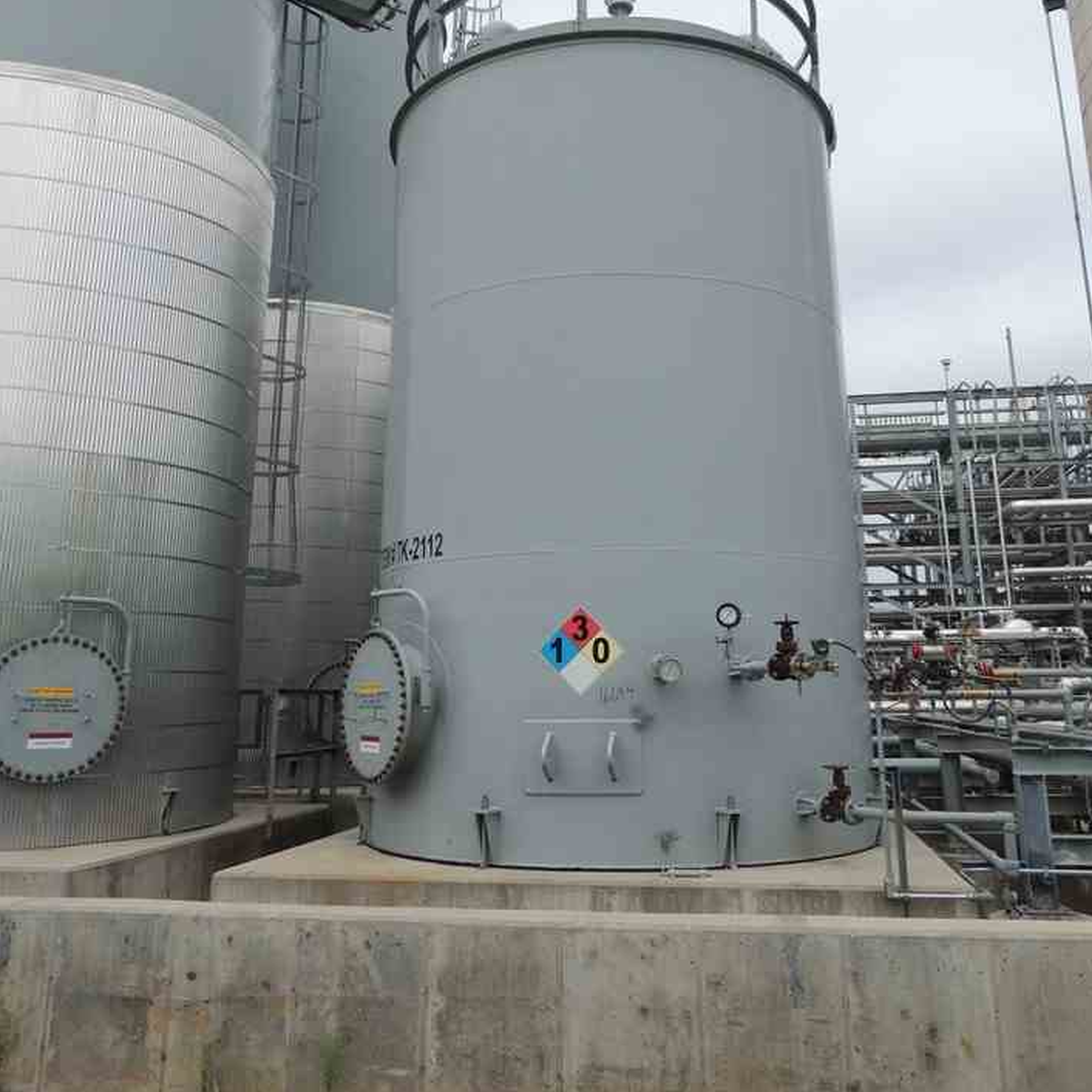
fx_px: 1071
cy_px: 397
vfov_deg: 53.3
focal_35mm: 30
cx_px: 578
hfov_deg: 54.0
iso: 100
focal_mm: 4.3
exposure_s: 1/1250
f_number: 3.7
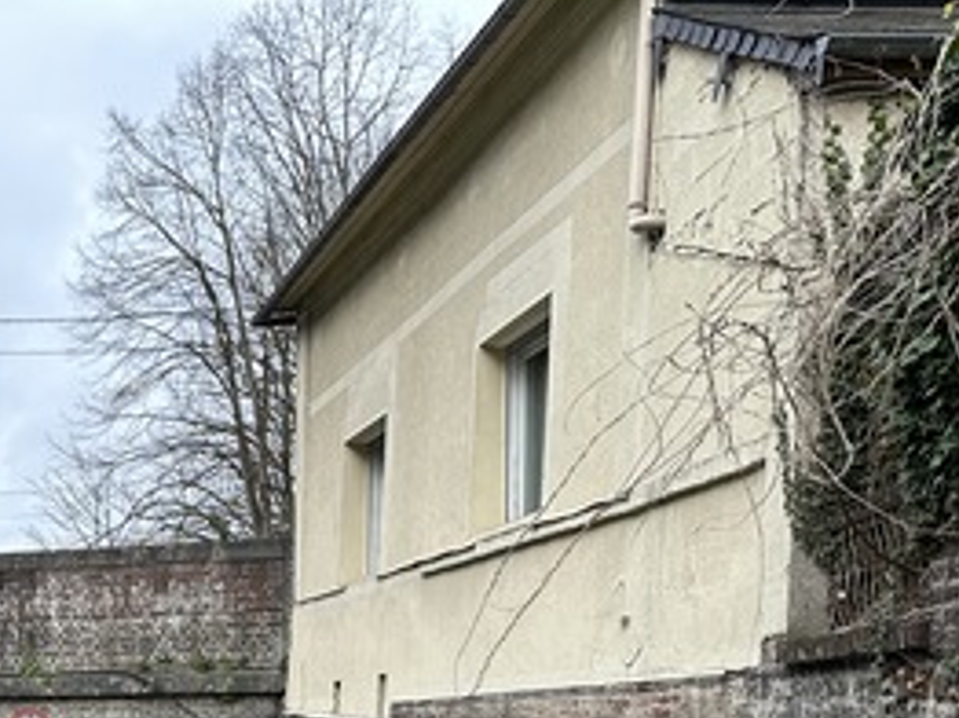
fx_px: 1522
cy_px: 821
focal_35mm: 55
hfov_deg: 32.7
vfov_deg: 24.5
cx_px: 51
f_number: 1.78
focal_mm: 6.86
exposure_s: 1/1050
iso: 80
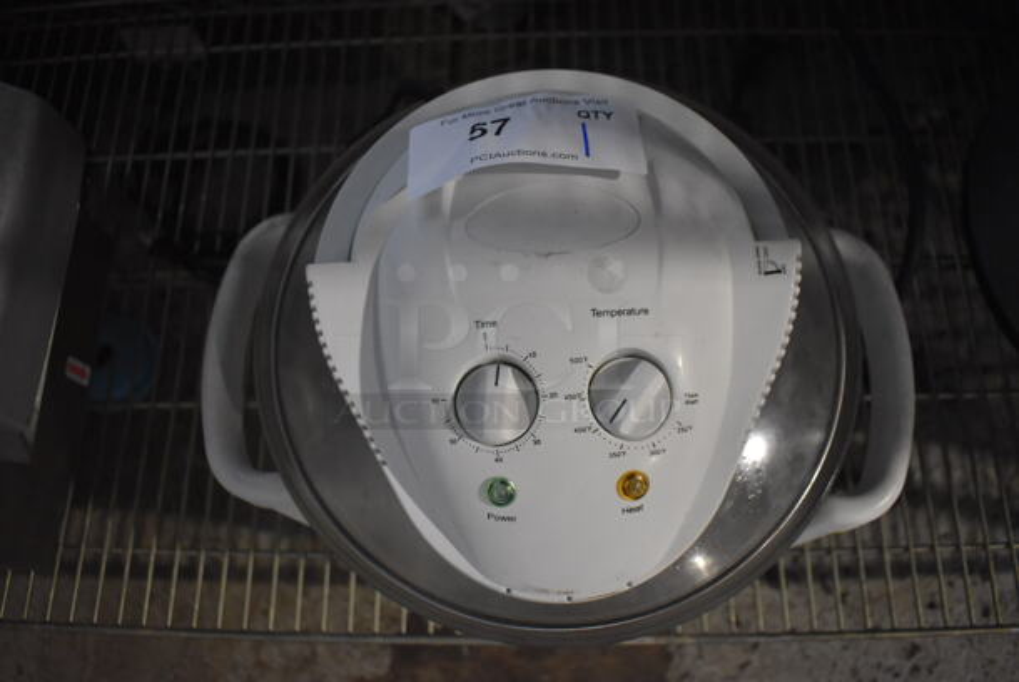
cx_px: 510
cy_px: 341
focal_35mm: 27
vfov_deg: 48.0
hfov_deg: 67.3
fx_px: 765
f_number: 3.5
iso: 3200
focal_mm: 18
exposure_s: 1/125
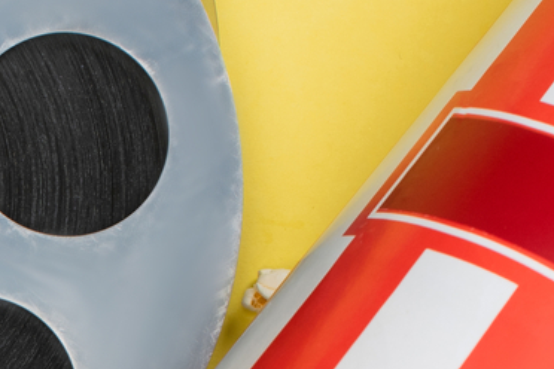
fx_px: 4139
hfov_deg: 7.5
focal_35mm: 269
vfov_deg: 5.0
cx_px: -384
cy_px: 893
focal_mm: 50
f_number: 7.1
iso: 100
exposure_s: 1/200
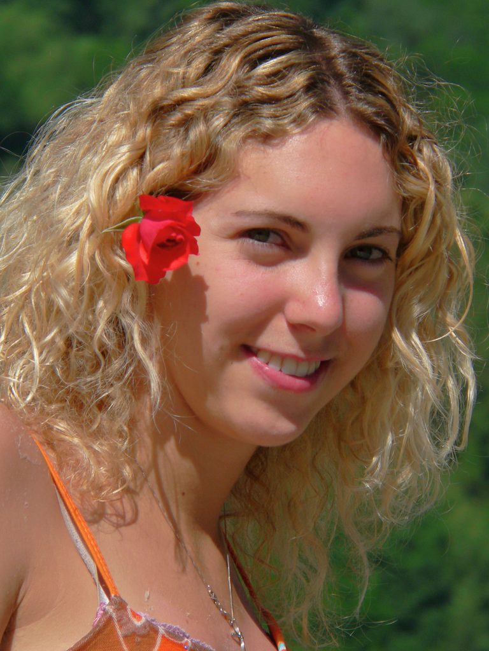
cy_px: 326
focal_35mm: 357
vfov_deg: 5.6
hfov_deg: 4.2
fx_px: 6724
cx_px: 244
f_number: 5.6
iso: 80
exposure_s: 1/500
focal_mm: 59.5
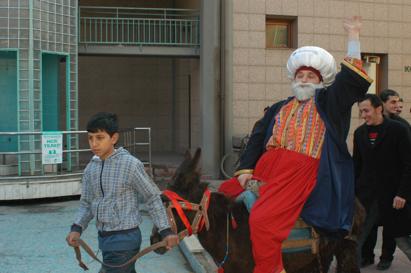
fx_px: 479
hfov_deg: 46.4
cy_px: 136
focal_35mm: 42
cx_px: 206
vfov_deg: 31.8
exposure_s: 1/180
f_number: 6.7
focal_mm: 28
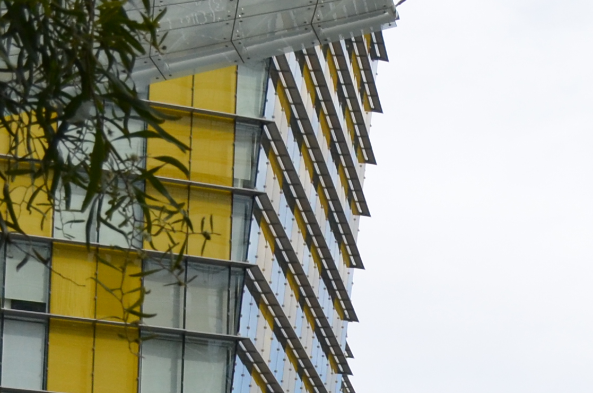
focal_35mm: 119
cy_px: 815
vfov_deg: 10.4
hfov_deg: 15.9
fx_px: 1957
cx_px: 878
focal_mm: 18
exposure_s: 1/1600
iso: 400
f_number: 5.6
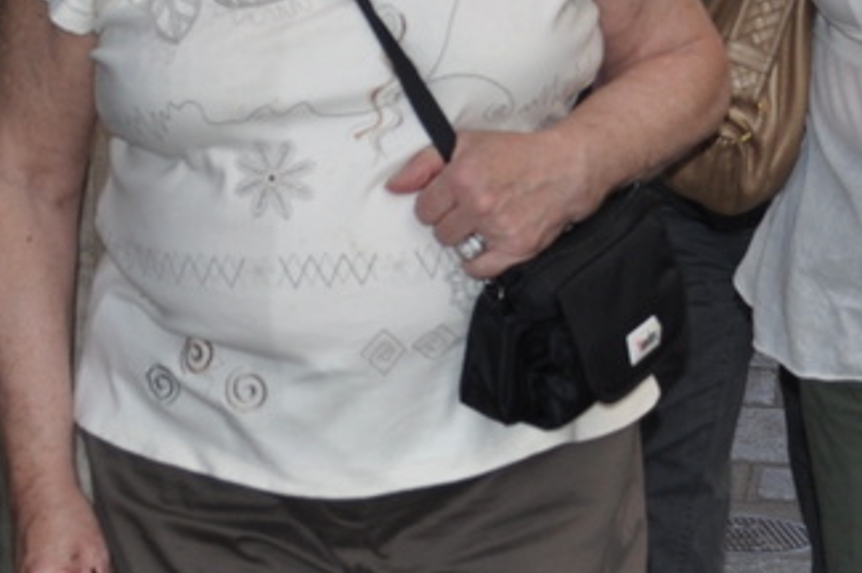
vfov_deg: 8.4
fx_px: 3827
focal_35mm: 160
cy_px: -300
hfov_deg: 12.7
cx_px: 816
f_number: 5.6
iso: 200
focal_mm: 24
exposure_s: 1/200
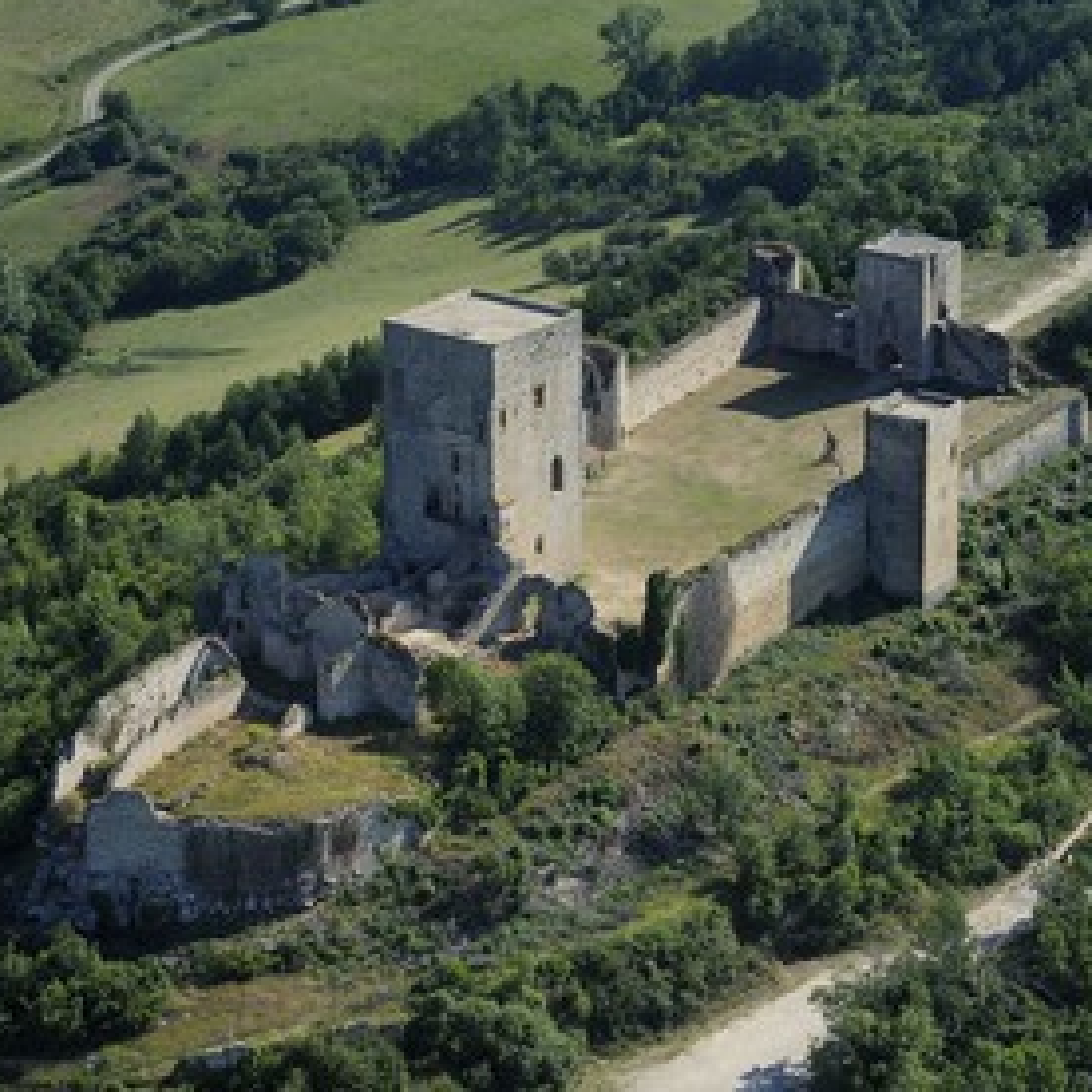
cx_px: 552
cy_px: 542
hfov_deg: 14.7
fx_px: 4247
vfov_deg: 14.7
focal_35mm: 119
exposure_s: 1/1000
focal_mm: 92
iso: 400
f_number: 6.3
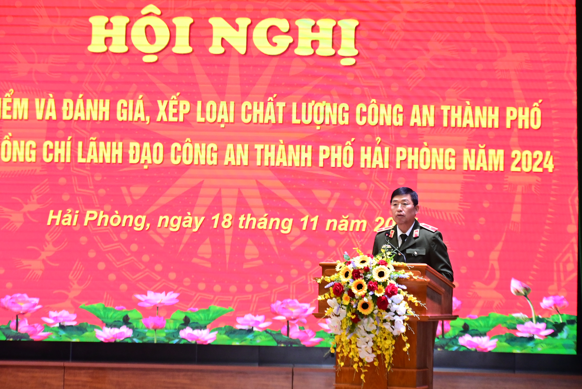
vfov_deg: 10.2
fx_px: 2184
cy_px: 194
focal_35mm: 135
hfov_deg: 15.2
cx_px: 291
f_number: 5.3
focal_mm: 90
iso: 3200
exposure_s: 1/200
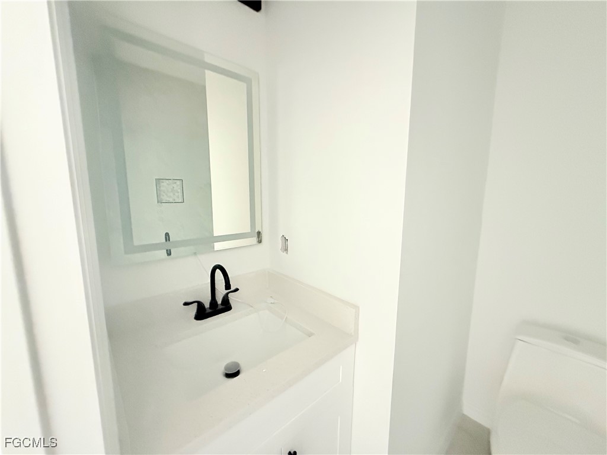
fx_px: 245
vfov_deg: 85.7
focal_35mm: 14
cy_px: 228
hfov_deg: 102.1
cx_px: 304
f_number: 2.2
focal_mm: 2.22
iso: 1600
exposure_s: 1/54
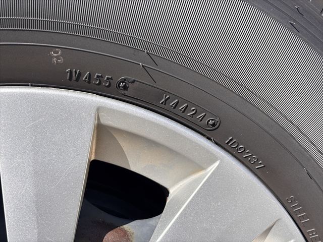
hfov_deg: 36.8
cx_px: 162
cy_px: 121
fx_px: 485
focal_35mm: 52
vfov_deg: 28.0
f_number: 1.6
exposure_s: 1/1279
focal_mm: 5.96
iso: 32
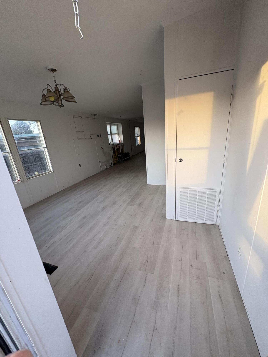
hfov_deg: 85.7
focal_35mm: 14
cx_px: 134
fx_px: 145
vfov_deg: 102.1
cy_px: 178
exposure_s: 1/99
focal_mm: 2.22
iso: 80
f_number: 2.2
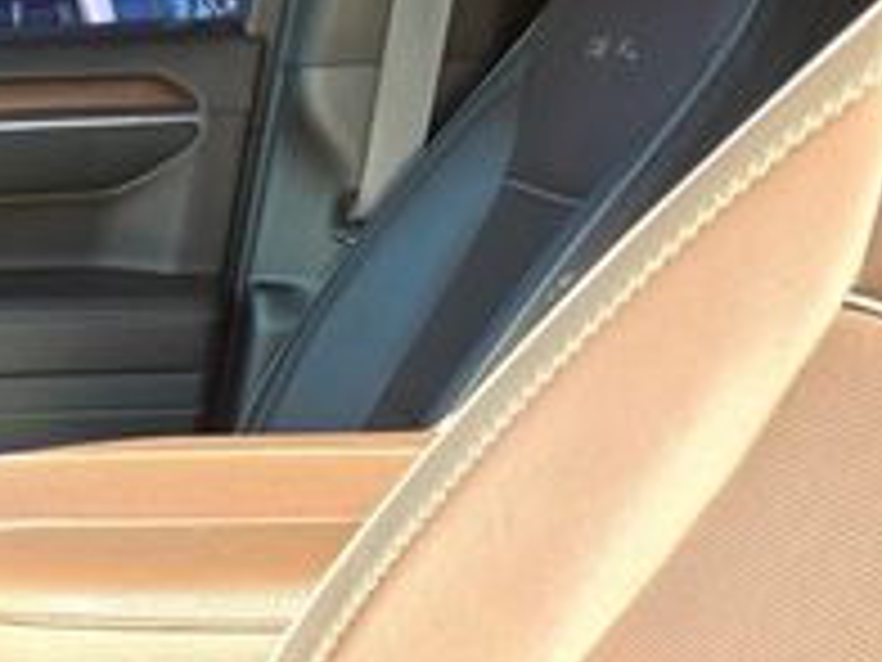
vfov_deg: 17.3
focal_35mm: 75
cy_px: 1058
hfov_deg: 23.3
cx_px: -238
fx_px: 1911
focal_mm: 5.4
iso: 40
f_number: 1.8
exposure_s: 1/180
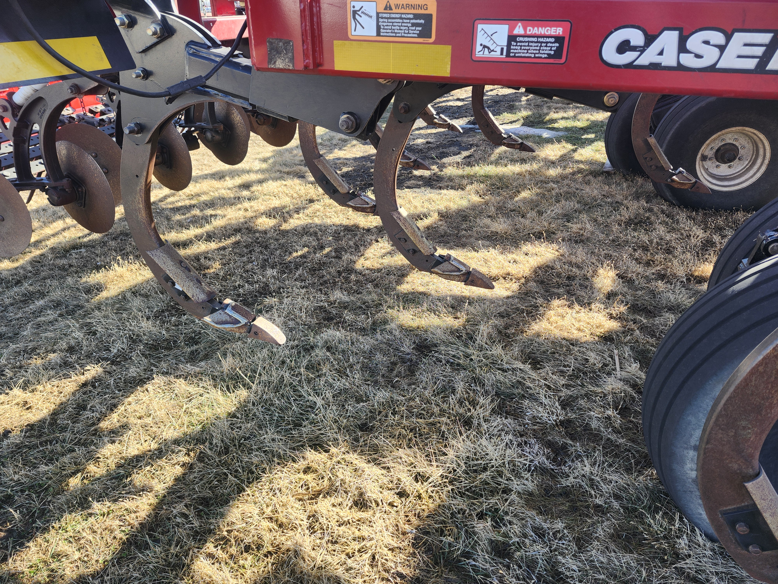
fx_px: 517
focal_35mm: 23
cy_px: 292
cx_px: 389
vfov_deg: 58.9
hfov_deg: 73.9
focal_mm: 5.54
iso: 25
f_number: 1.8
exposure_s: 1/216
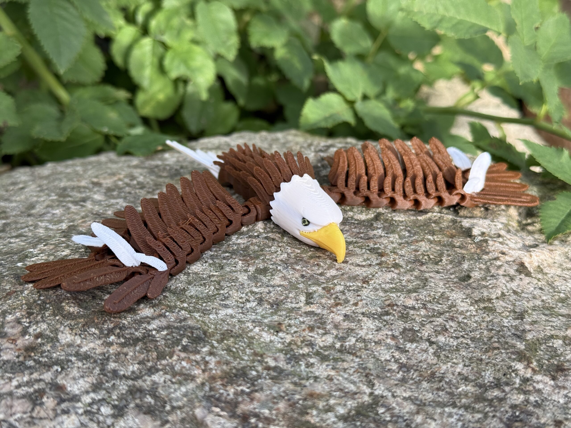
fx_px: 792
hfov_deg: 39.7
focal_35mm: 48
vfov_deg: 30.3
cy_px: 214
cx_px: 286
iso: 64
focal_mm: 6.76
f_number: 1.78
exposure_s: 1/855
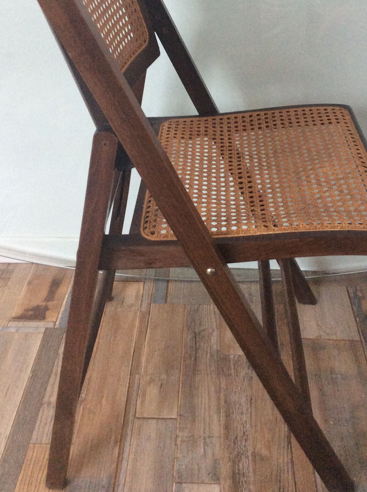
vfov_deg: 42.3
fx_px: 624
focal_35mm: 44
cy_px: 157
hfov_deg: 32.8
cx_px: 203
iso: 200
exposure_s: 1/25
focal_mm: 3.3
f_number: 2.4
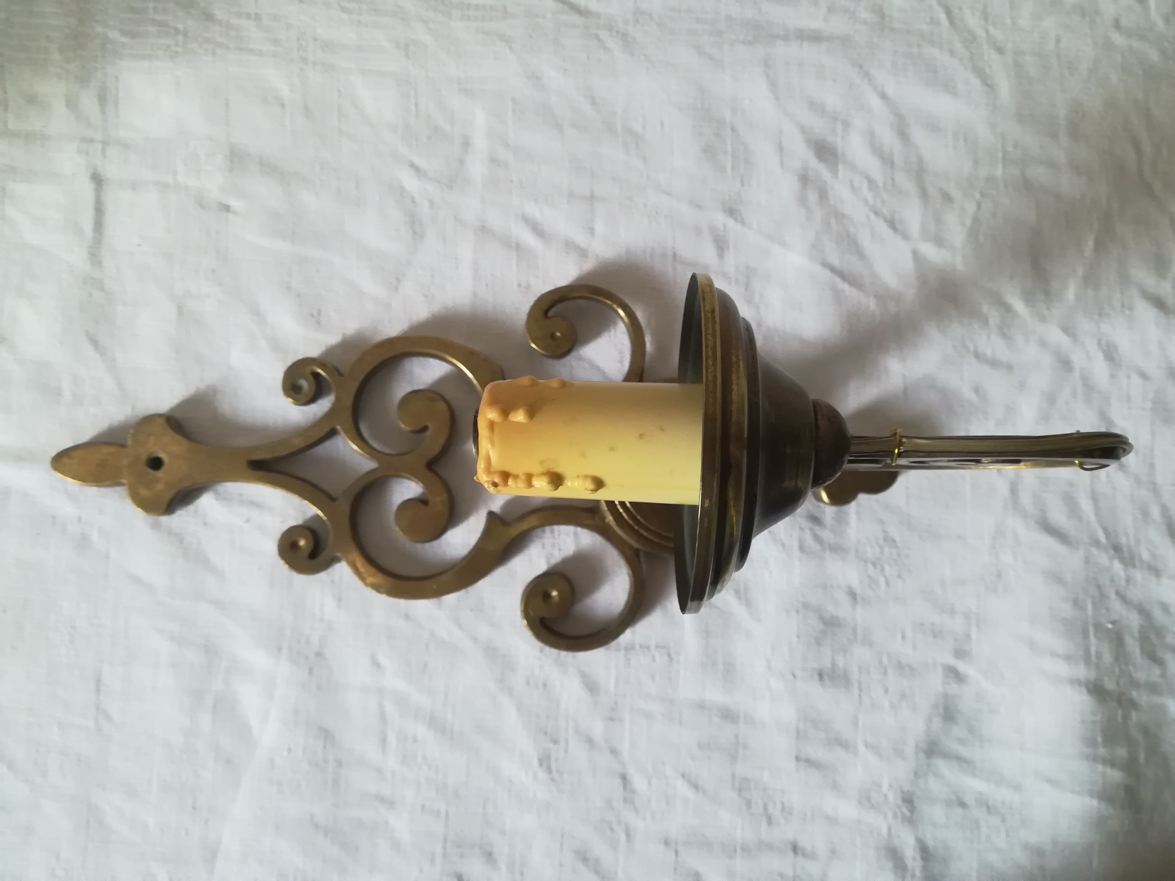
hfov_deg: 67.3
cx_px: 588
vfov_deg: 53.1
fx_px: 883
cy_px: 440
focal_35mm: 26
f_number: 2.2
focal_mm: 3.83
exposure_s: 1/33.3
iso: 320
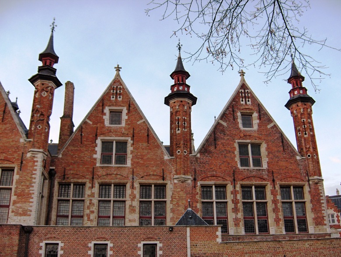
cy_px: 128
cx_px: 170
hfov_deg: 47.8
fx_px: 385
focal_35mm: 39
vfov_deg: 36.9
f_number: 2.8
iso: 100
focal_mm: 8
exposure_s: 1/236
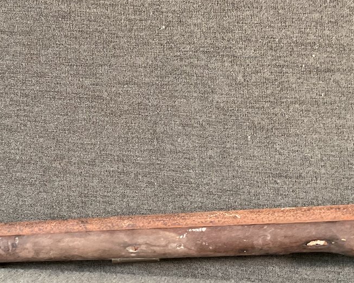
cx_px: 80
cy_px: 156
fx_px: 691
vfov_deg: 23.1
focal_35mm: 66
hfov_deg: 28.2
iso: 200
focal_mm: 3
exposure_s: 1/60
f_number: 1.8
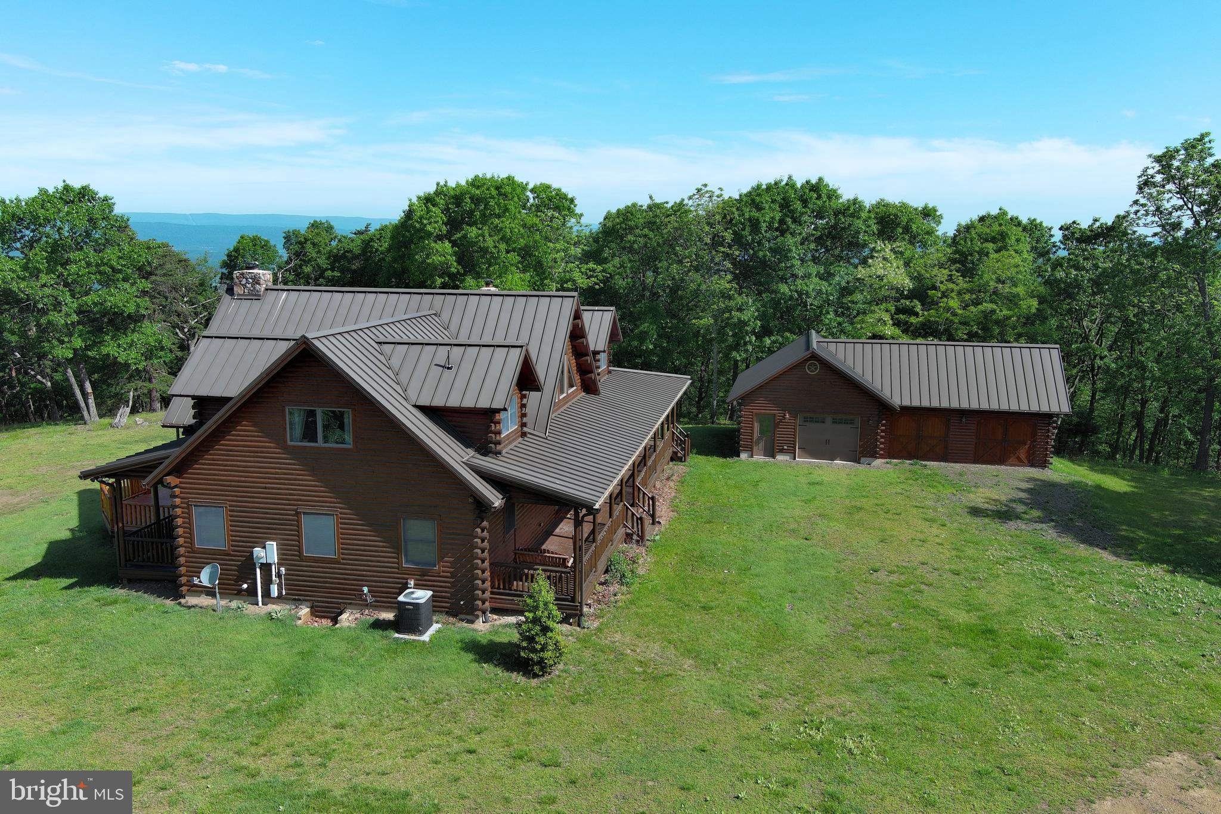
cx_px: 610
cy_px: 407
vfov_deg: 45.0
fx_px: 983
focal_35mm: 29
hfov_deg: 63.7
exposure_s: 1/1006
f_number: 2.8
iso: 100
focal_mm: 10.57
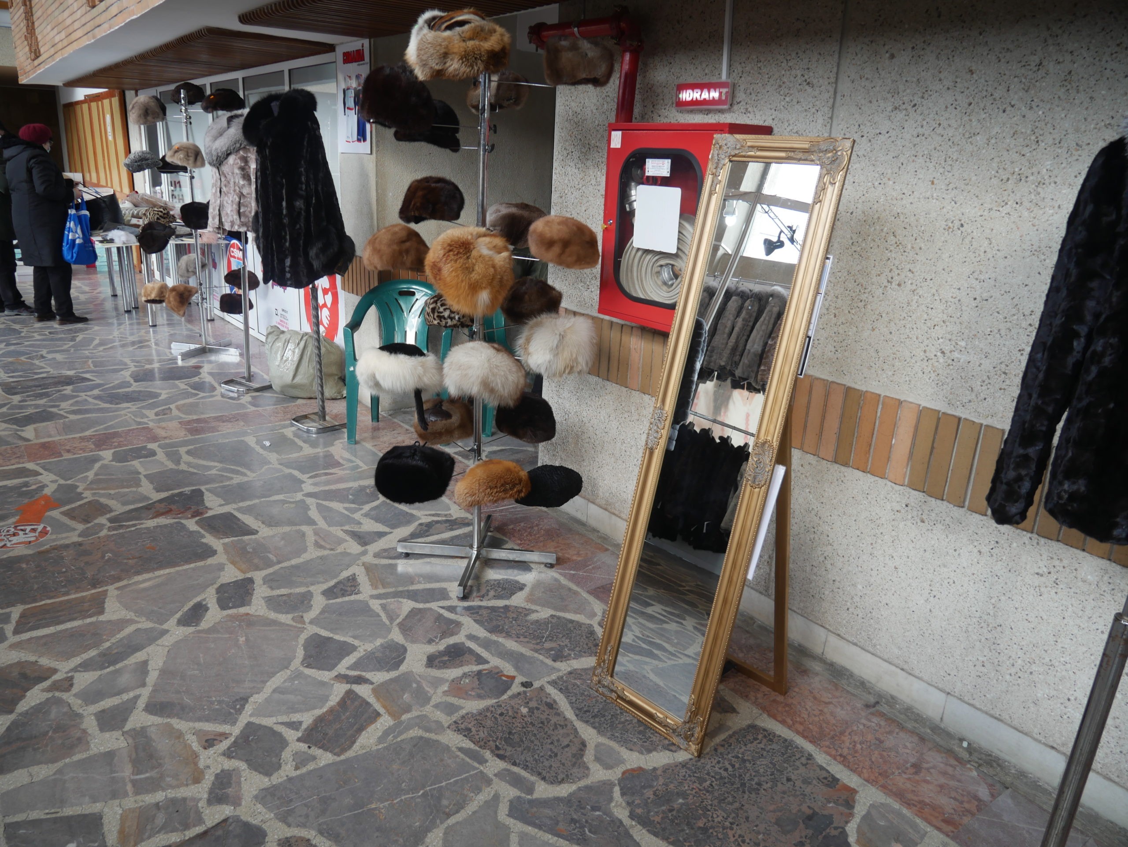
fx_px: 782
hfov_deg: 71.6
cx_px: 564
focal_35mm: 24
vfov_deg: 56.8
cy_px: 424
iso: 200
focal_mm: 12
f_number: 3.5
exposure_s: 1/125
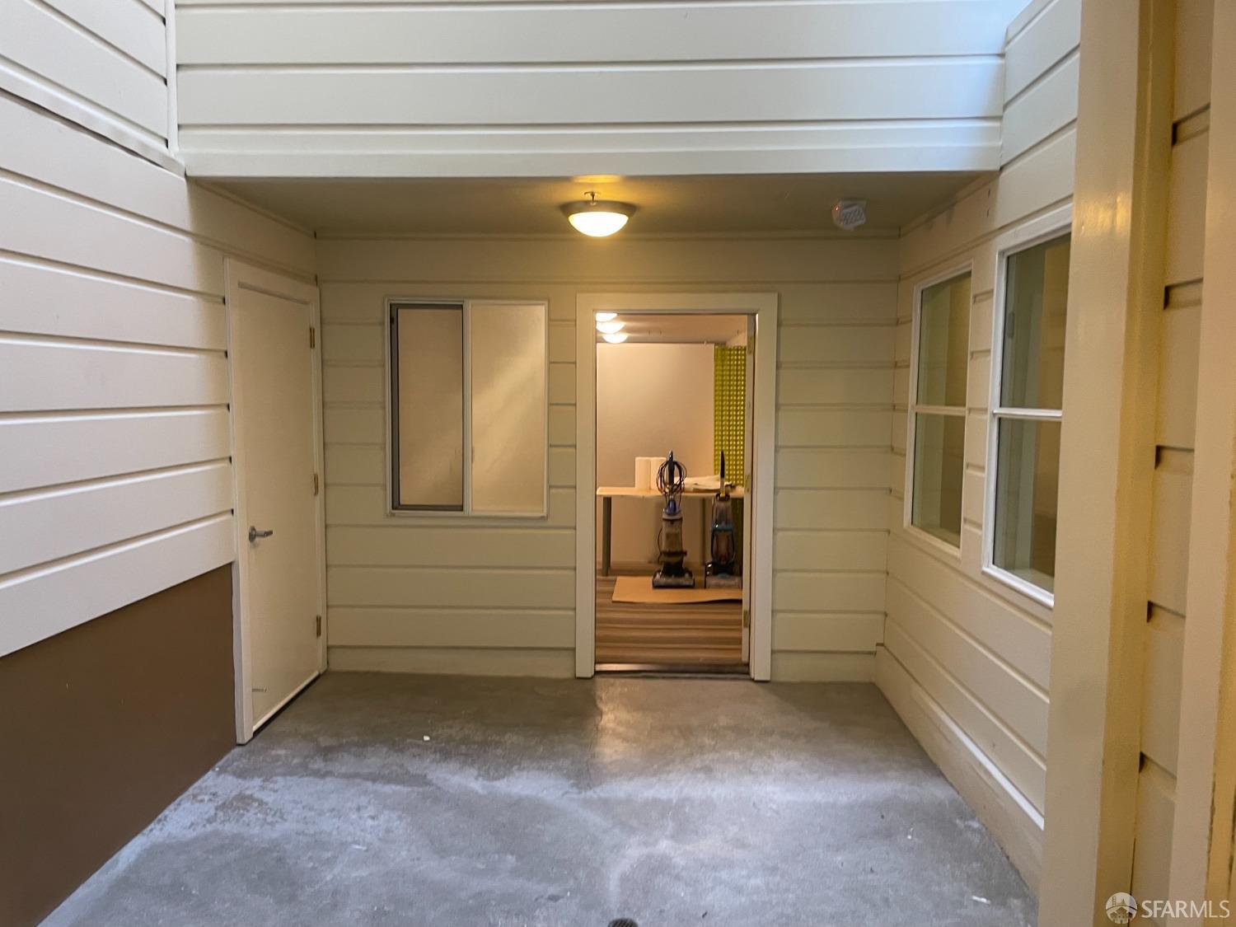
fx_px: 928
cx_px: 618
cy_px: 464
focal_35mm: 26
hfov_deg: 67.3
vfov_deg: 53.1
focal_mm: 4.2
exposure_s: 1/60
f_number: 1.6
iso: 125
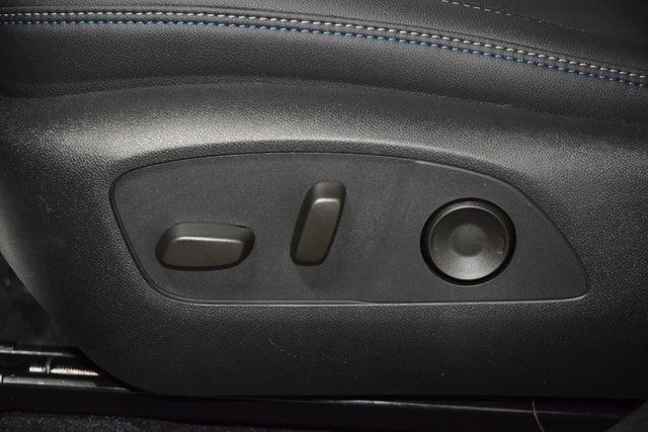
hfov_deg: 19.5
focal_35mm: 105
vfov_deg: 13.0
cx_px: 324
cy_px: 216
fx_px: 1890
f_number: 4.5
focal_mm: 70
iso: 3200
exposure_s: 1/50
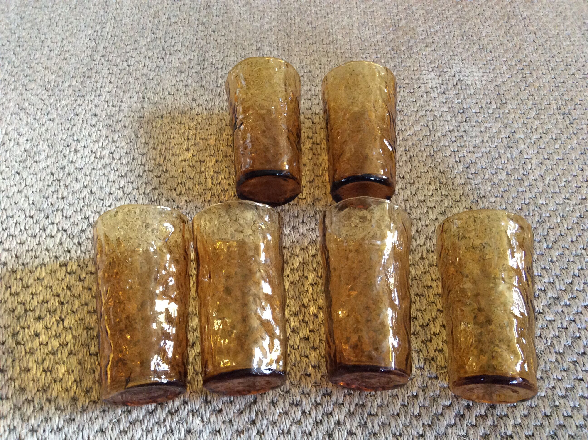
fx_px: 543
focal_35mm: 32
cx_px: 294
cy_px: 220
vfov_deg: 44.1
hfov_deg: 56.9
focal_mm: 3.3
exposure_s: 1/25
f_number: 2.4
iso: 200
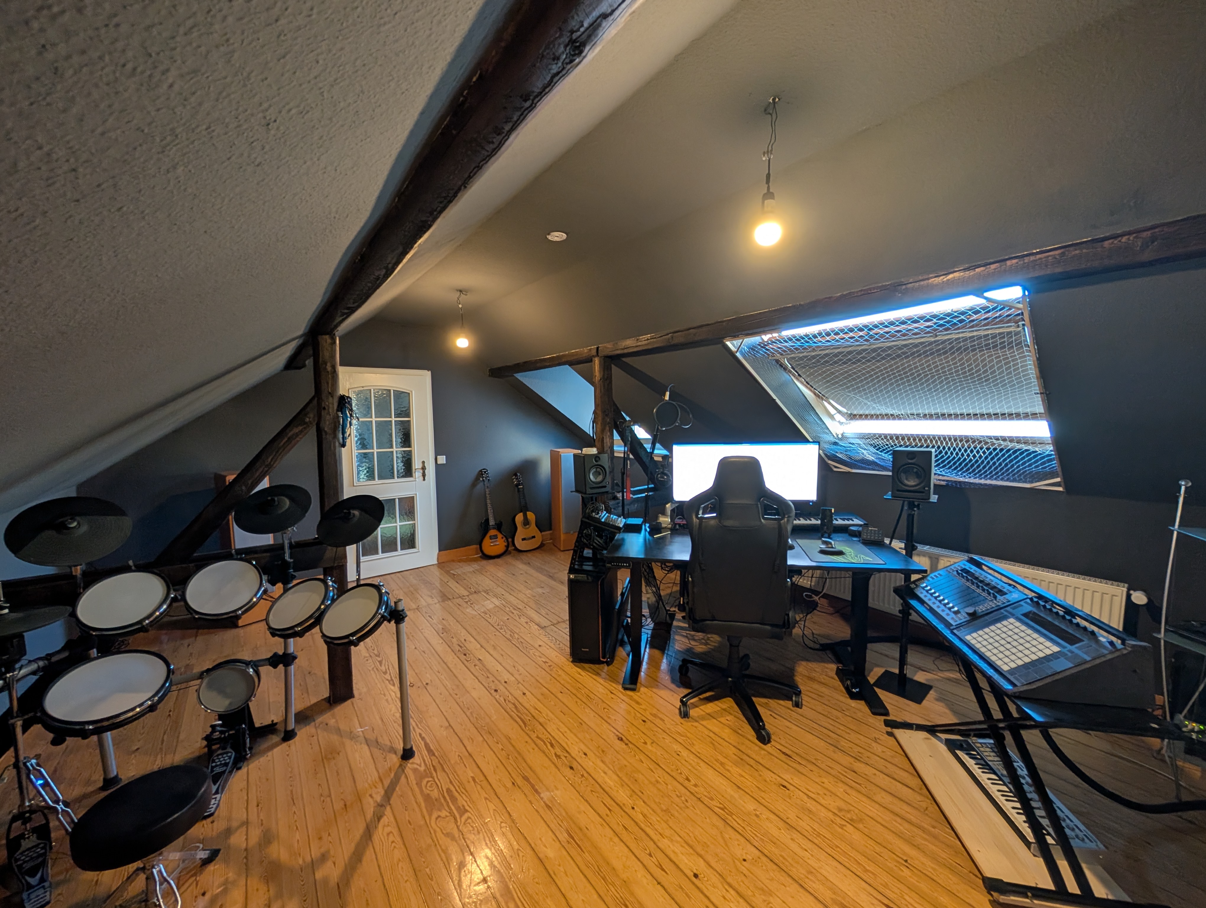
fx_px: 419
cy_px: 454
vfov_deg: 94.6
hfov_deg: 110.5
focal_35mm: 12
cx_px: 603
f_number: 1.7
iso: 76
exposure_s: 1/25
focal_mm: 2.02
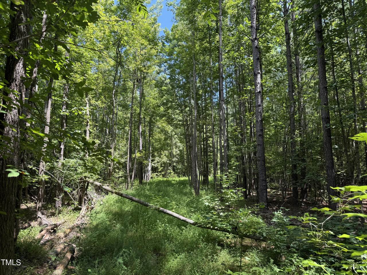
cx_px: 184
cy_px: 138
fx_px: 254
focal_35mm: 24
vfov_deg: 56.8
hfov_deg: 71.6
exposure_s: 1/423
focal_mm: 6.76
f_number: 1.78
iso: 80
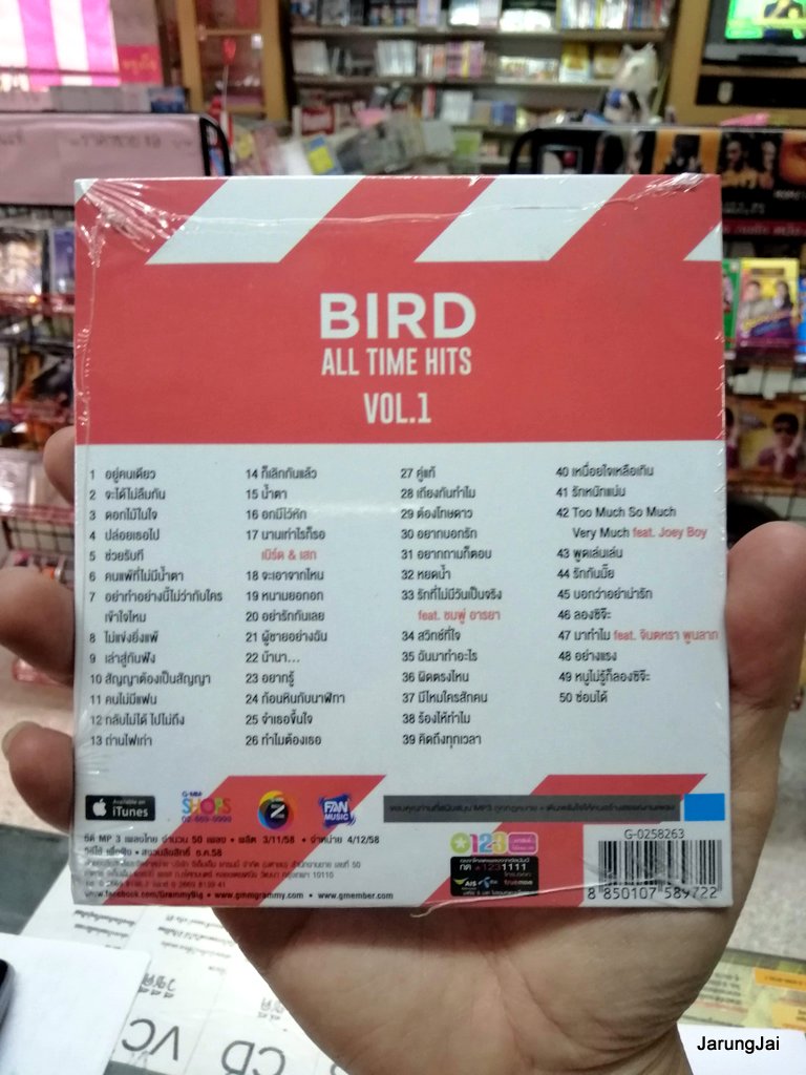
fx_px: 807
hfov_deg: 53.1
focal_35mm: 26
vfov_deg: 67.3
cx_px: 403
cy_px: 538
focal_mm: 3.81
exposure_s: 1/25
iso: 320
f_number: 2.2
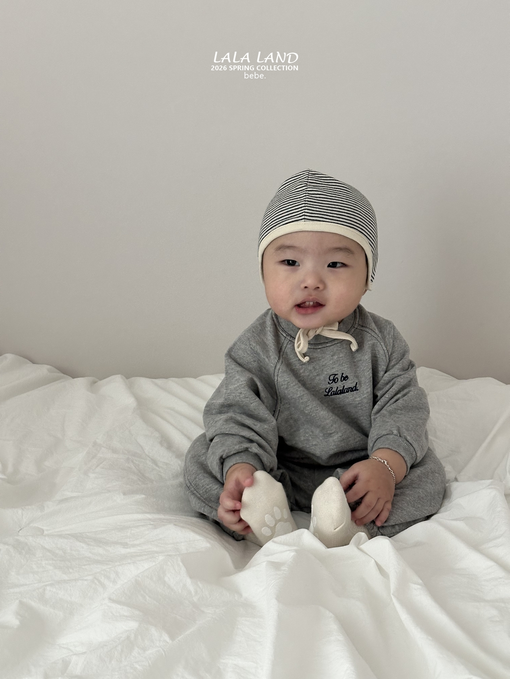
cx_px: 255
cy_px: 340
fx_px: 943
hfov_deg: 30.3
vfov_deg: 39.7
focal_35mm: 48
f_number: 1.78
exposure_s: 1/60
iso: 250
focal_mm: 6.86
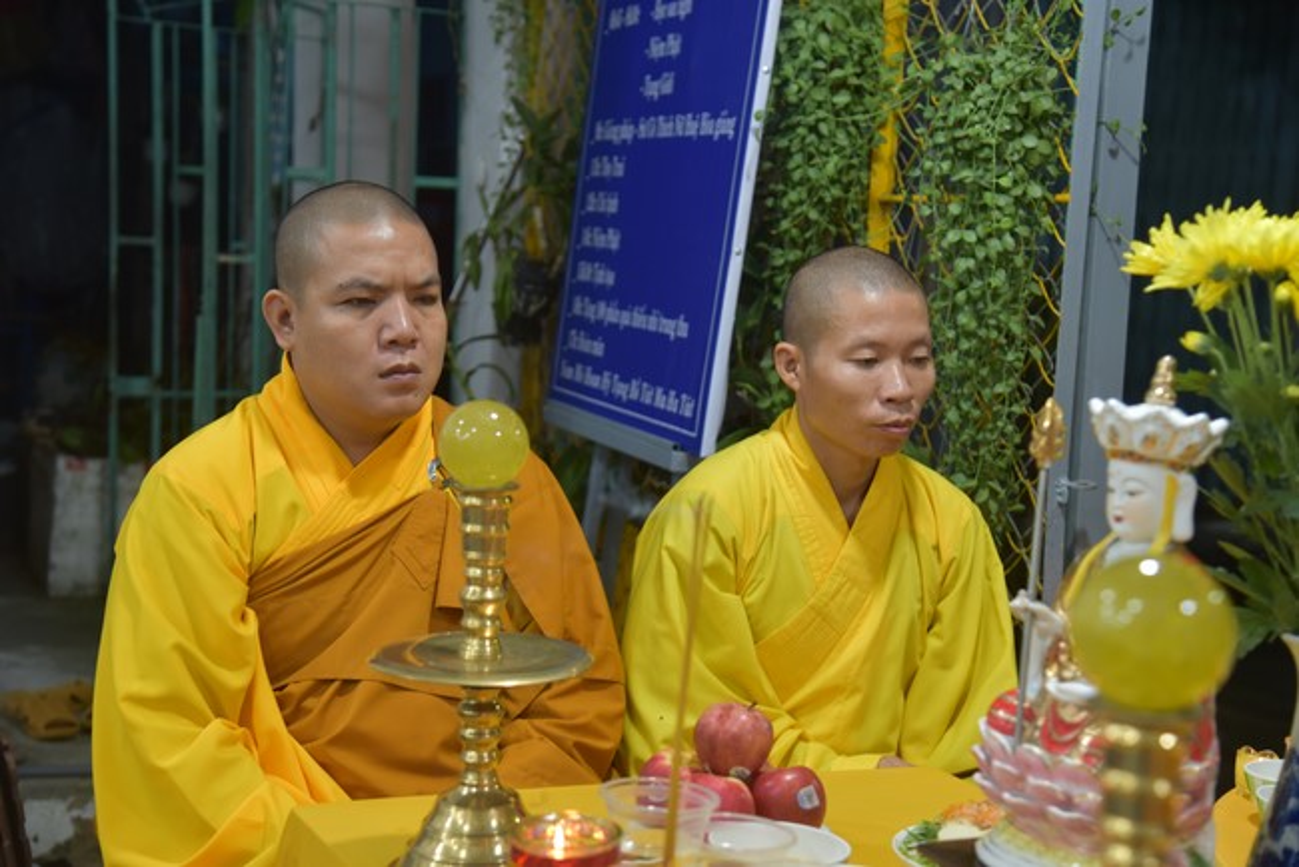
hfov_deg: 34.5
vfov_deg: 23.4
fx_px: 2094
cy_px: 434
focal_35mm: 58
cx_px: 650
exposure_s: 1/60
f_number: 4
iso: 800
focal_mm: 58
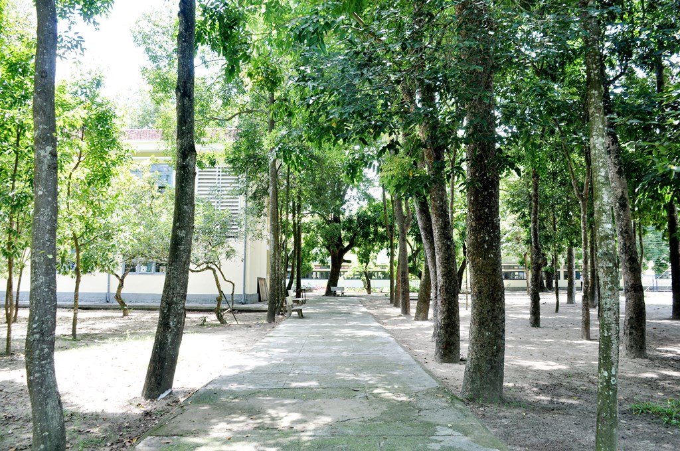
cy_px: 226
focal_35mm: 27
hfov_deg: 67.4
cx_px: 340
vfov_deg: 47.8
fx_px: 509
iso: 200
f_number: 5.6
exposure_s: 1/60
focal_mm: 18
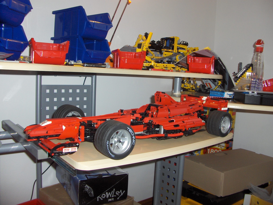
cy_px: 102
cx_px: 136
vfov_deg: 40.7
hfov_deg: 52.6
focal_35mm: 35
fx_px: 276
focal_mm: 5.8
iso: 100
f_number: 2.6
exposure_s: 1/60
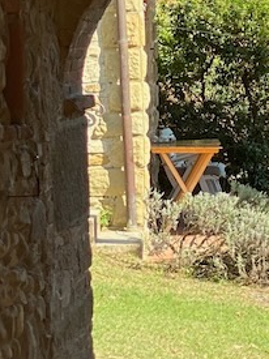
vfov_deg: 8.2
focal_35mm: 242
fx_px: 2509
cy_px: 77
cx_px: 457
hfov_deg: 6.0
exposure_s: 1/277
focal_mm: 6
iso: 20
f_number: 2
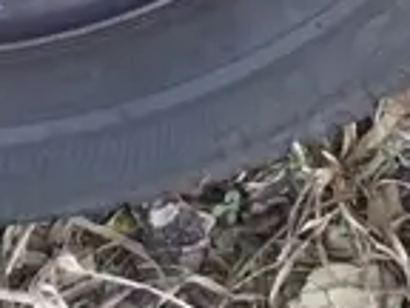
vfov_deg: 7.0
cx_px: -28
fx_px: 2310
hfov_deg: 10.0
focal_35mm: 195
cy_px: -519
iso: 80
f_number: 2.7
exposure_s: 1/50
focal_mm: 4
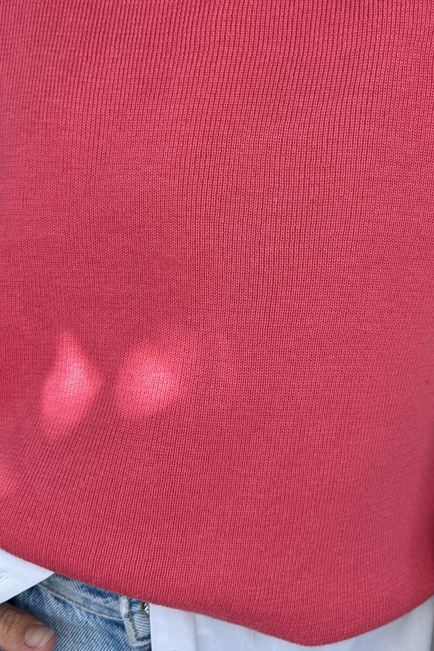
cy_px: 214
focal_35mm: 42
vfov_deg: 45.6
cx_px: 271
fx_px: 759
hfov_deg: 31.8
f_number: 1.78
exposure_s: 1/328
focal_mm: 6.86
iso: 80
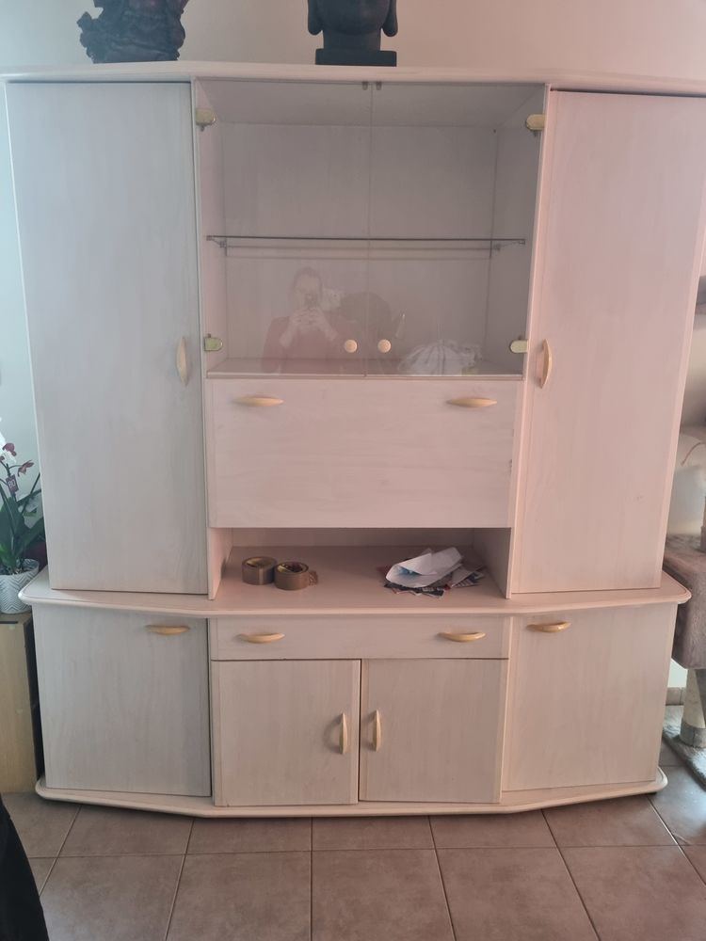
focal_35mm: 26
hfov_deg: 53.1
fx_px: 707
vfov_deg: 67.3
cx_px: 353
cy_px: 470
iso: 500
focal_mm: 5.4
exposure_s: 1/33
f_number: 1.8
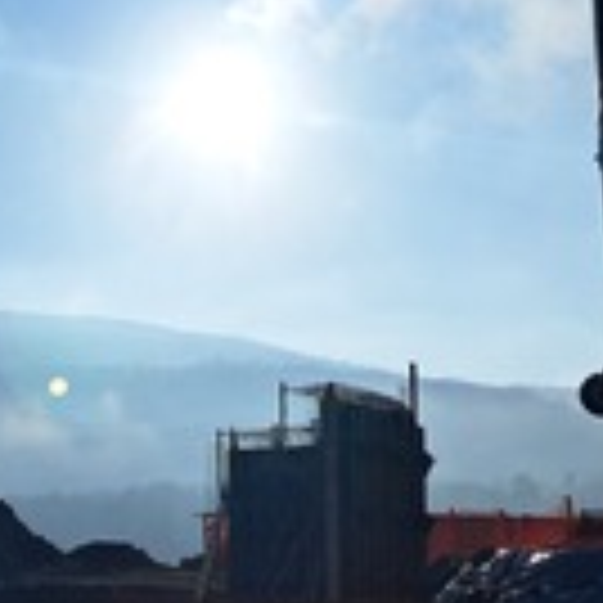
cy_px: 248
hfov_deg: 21.4
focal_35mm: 80
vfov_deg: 21.6
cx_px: 117
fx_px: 1577
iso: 50
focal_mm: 4
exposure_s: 1/4065
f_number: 1.8
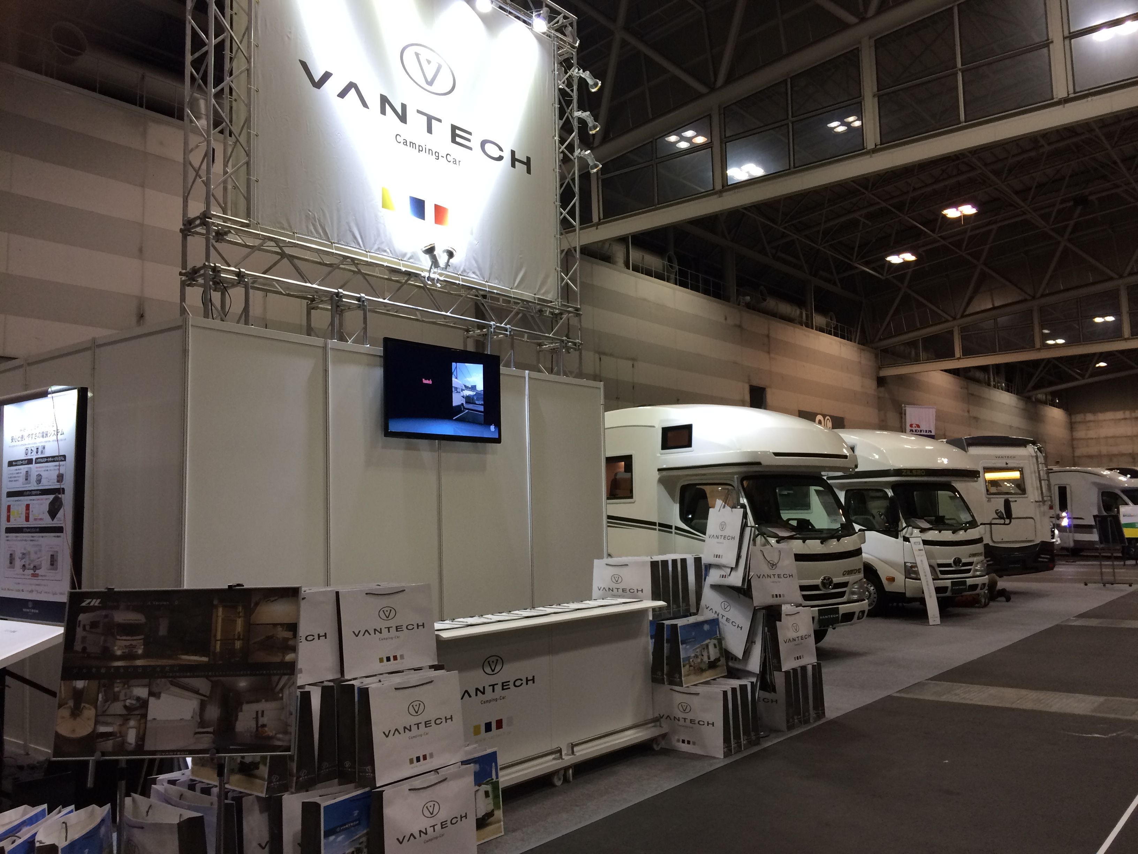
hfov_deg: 61.7
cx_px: 569
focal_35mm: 29
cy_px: 427
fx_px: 953
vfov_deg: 48.2
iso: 80
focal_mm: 4.15
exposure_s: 1/30
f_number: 2.2
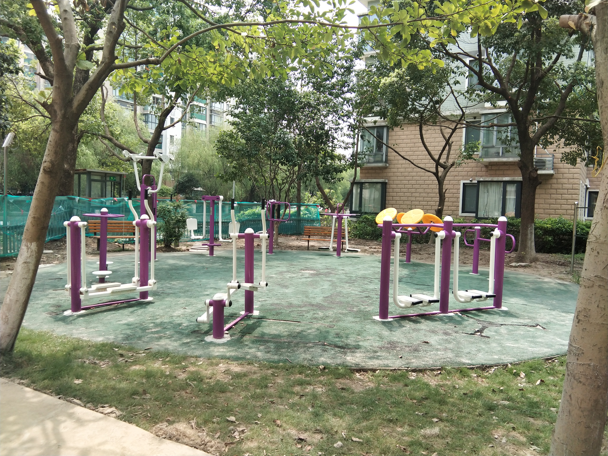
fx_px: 544
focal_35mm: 31
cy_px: 228
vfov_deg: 45.4
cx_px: 304
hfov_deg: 58.4
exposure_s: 1/305
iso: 50
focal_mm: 3.69
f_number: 2.2
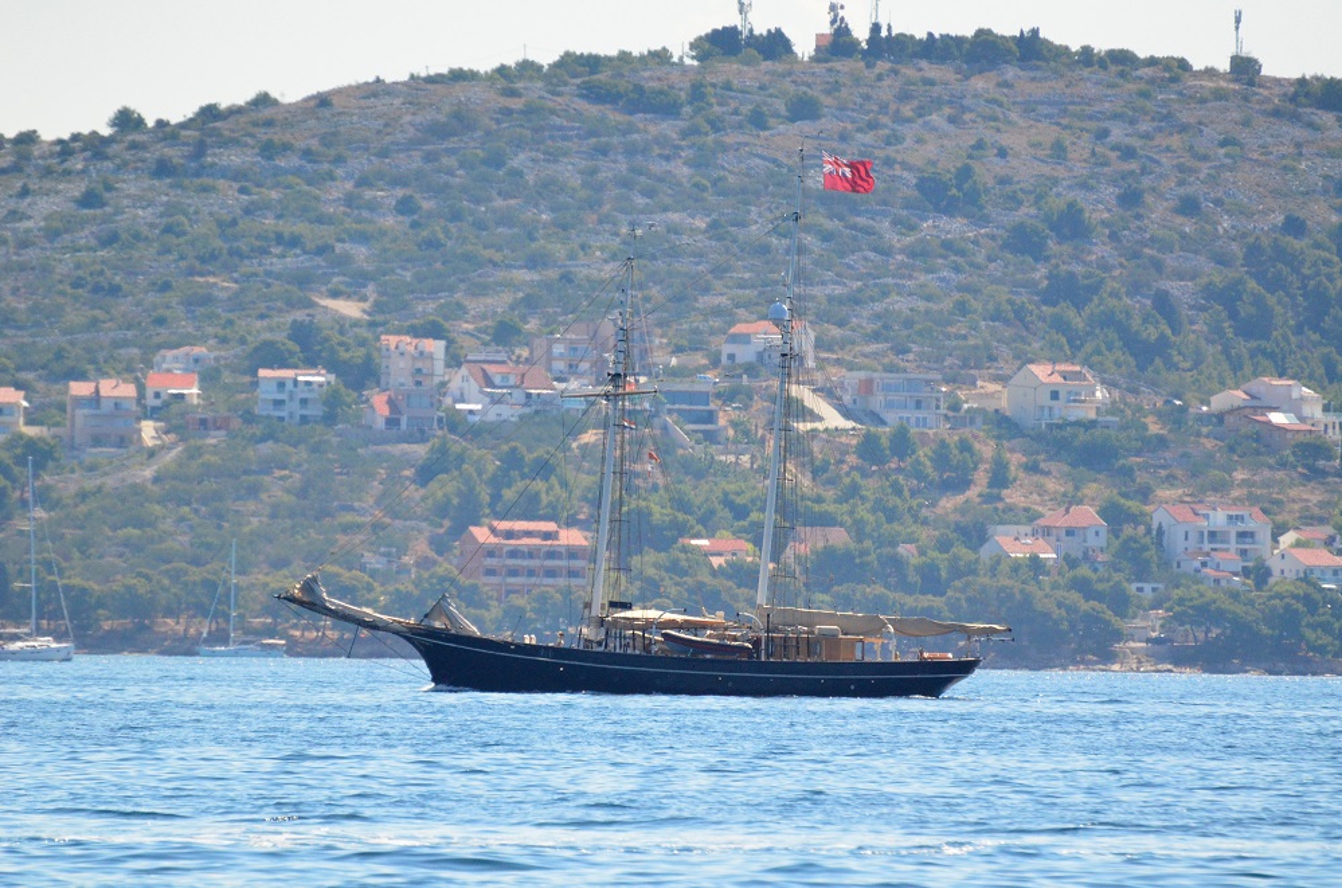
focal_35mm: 420
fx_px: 15619
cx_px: 671
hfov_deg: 4.9
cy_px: 444
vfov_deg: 3.3
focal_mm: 280
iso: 2000
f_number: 5.6
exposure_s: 1/8000
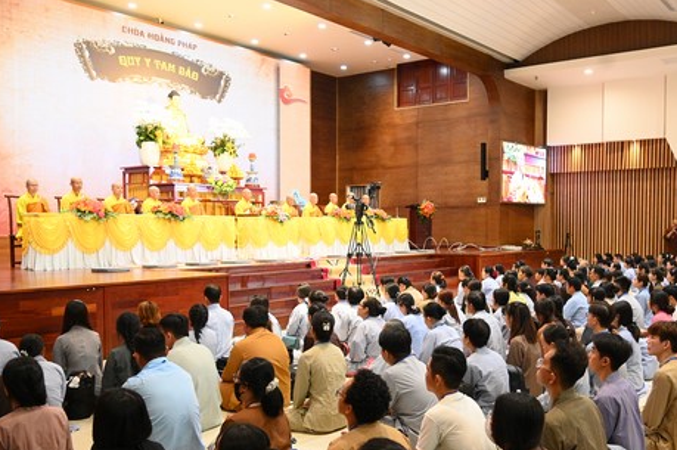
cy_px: 260
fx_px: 639
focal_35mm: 34
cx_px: 395
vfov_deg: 38.7
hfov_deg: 55.6
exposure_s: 1/200
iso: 6400
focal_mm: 24
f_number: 4
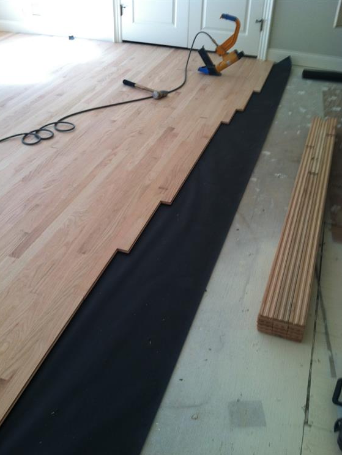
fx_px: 474
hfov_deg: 39.7
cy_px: 232
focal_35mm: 36
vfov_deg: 51.3
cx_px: 170
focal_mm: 3.85
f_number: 2.8
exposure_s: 1/20
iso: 80
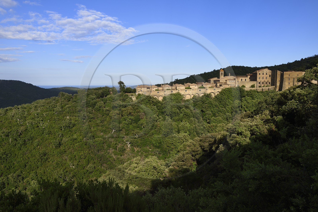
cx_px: 159
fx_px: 282
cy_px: 106
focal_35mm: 32
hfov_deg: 58.8
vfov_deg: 41.0
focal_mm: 32
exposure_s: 1/200
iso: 200
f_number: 13
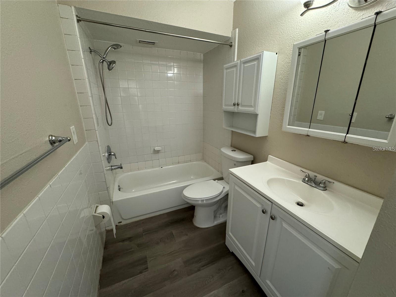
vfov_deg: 85.7
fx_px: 160
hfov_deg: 102.1
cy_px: 148
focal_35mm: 14
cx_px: 198
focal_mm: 2.22
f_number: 2.2
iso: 500
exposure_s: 1/60
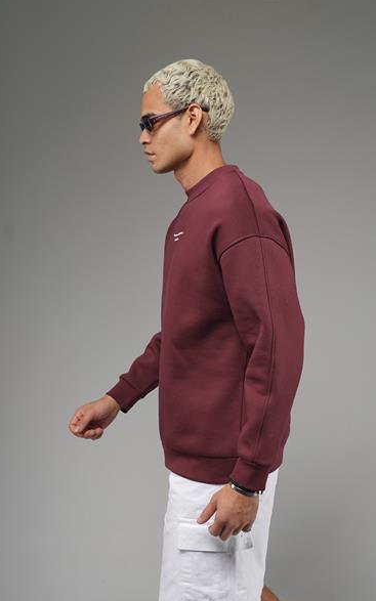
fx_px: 820
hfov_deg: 25.8
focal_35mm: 50
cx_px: 198
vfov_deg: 40.3
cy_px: 303
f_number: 6.3
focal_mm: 32
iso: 64
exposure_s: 1/160
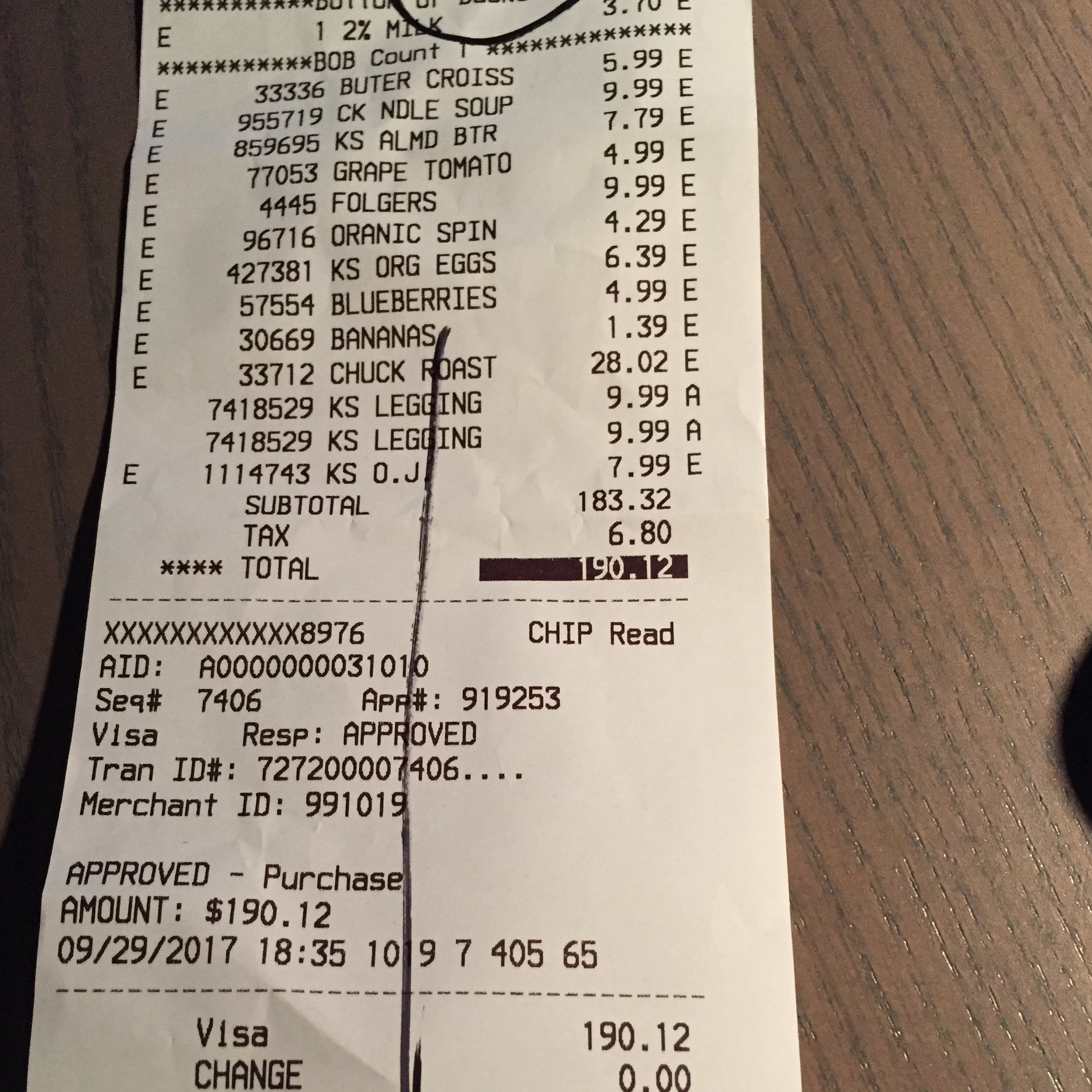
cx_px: 517
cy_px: 729
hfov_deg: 44.9
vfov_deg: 44.3
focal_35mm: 37
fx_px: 1321
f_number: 2.2
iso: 250
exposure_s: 1/24
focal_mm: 4.15
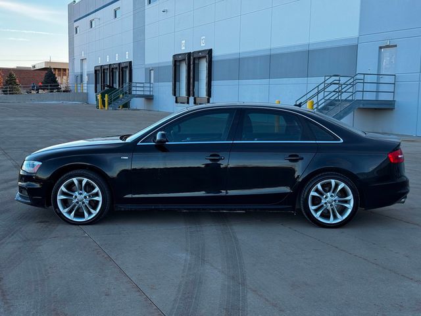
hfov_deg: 39.7
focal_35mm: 48
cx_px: 210
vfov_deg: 30.3
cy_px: 158
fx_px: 584
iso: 64
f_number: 1.78
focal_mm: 6.76
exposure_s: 1/621
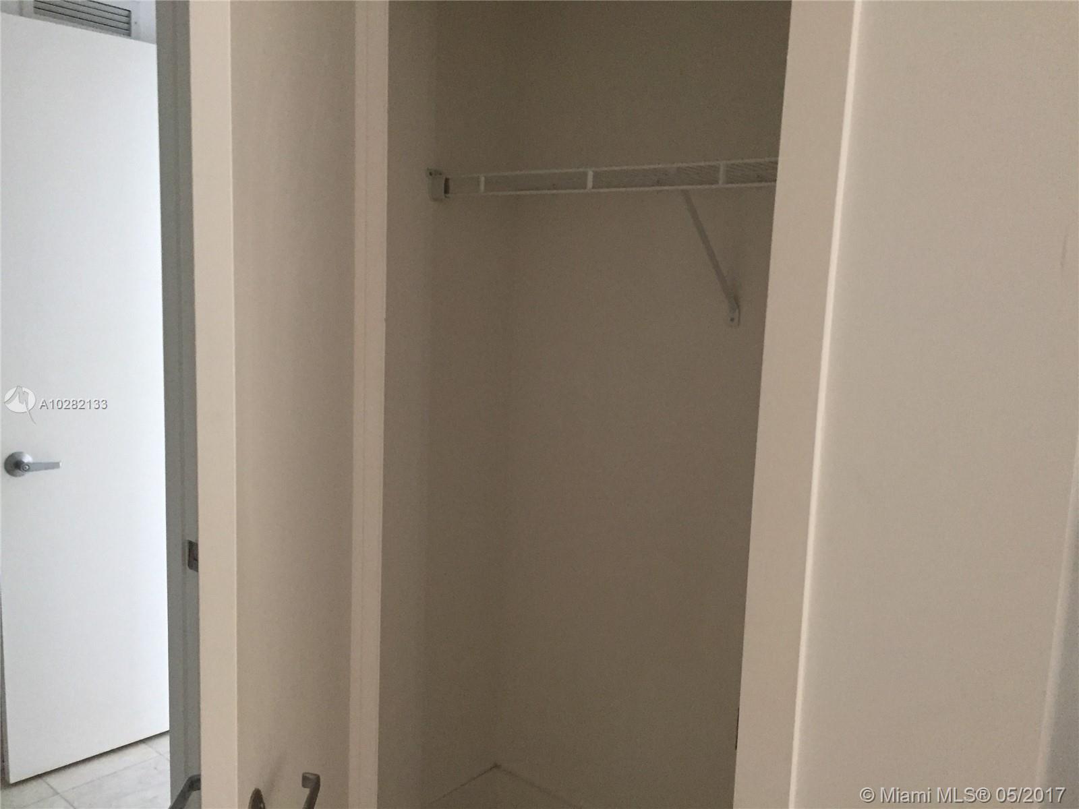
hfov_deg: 61.7
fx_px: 904
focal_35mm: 29
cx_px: 540
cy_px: 404
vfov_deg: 48.2
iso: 250
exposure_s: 1/24
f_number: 2.2
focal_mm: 4.15
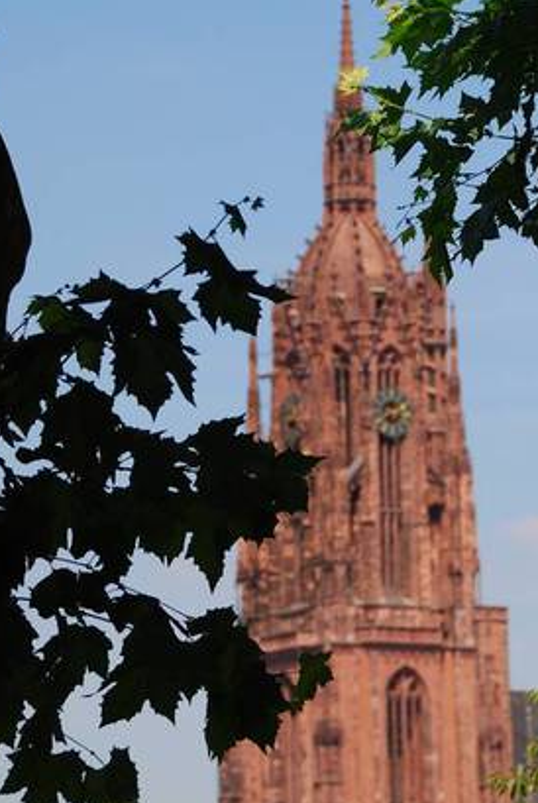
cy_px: 210
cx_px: 404
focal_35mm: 231
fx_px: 5160
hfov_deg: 6.0
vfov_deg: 8.9
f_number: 5.6
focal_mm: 90
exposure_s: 1/500
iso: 100
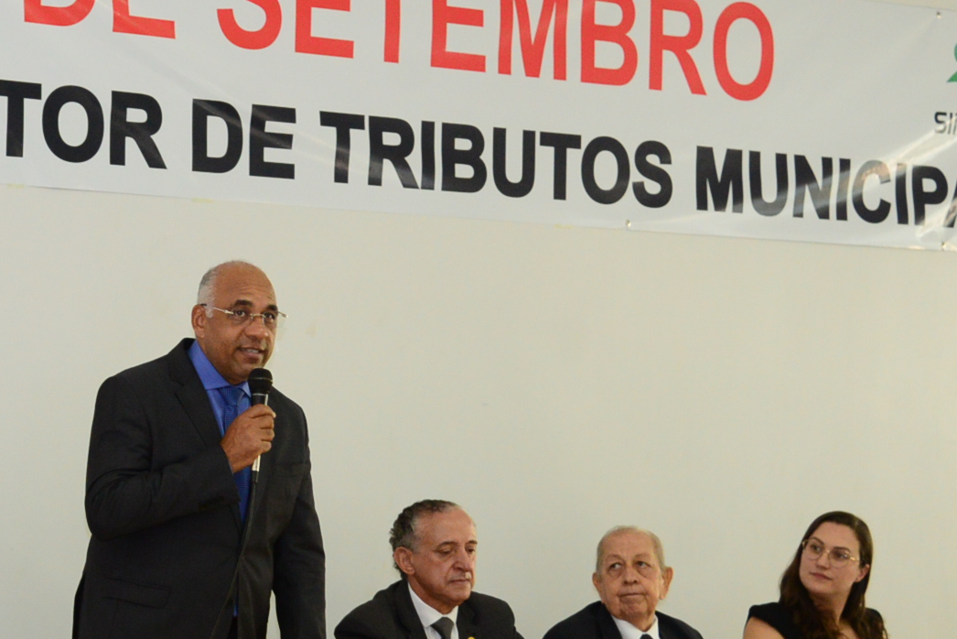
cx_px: 170
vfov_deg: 9.9
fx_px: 3669
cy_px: 373
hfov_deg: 14.8
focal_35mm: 138
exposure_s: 1/125
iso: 1600
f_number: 4.5
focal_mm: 48
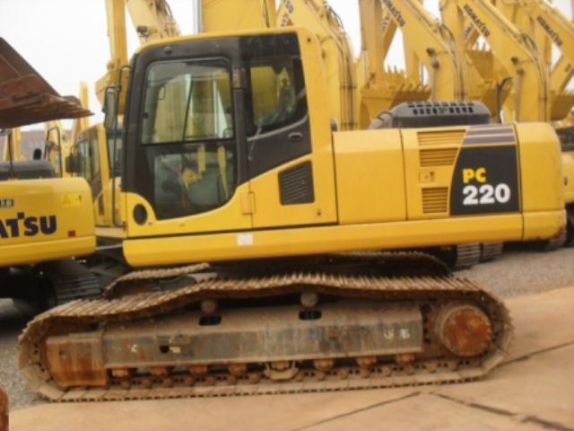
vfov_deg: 37.7
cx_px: 287
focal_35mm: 38
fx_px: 630
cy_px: 216
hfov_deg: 49.0
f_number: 2.8
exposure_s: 1/250
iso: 80
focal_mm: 6.3
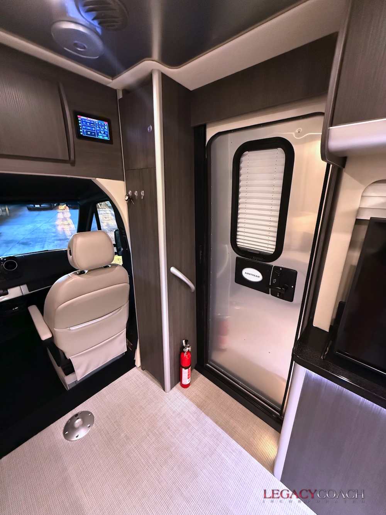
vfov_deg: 102.1
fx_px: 208
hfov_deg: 85.7
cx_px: 193
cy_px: 258
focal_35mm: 14
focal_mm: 2.22
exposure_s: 1/60
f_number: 2.2
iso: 1250
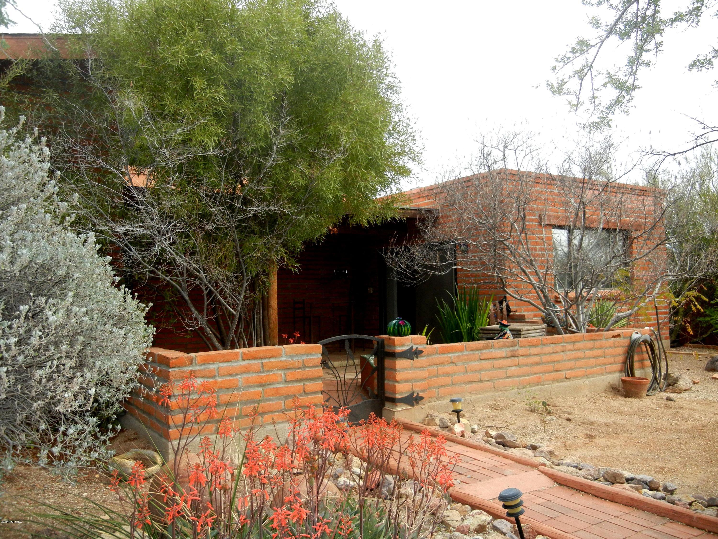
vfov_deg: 46.8
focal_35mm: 30
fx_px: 622
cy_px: 270
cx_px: 359
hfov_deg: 60.0
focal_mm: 5.4
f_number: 3.5
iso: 230
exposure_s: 1/672
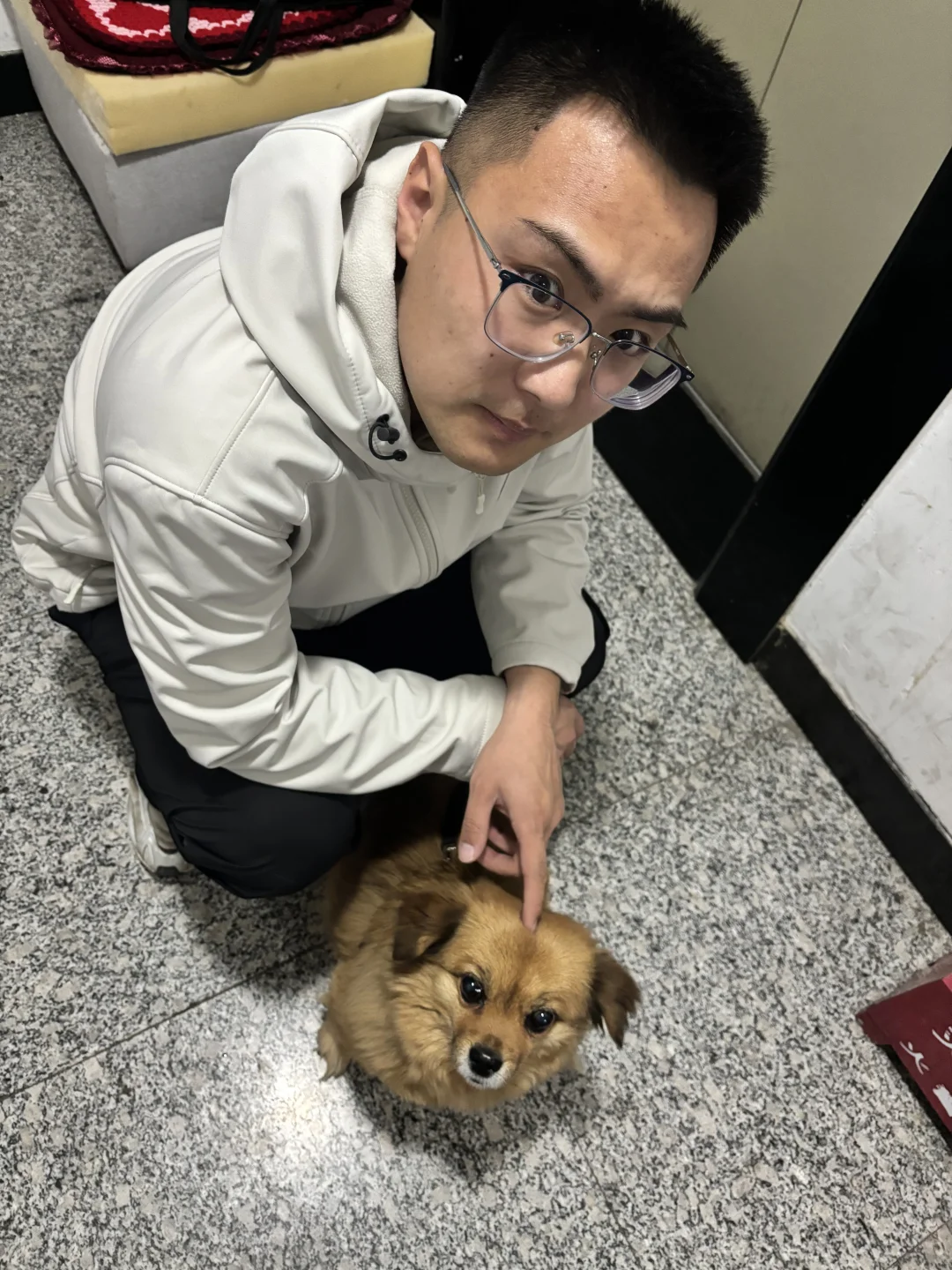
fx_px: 953
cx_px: 476
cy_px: 635
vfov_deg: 67.3
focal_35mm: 26
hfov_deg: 53.1
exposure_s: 1/25
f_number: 1.6
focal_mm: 5.96
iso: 500
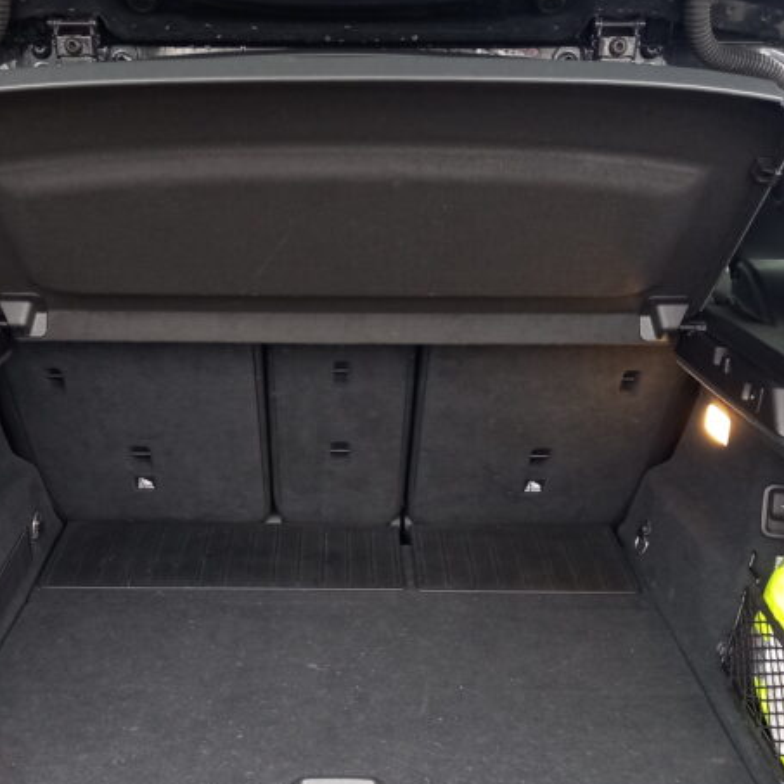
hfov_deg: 42.6
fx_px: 999
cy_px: 498
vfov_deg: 42.5
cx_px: 317
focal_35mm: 39
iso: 250
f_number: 2
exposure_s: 1/25
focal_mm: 4.6
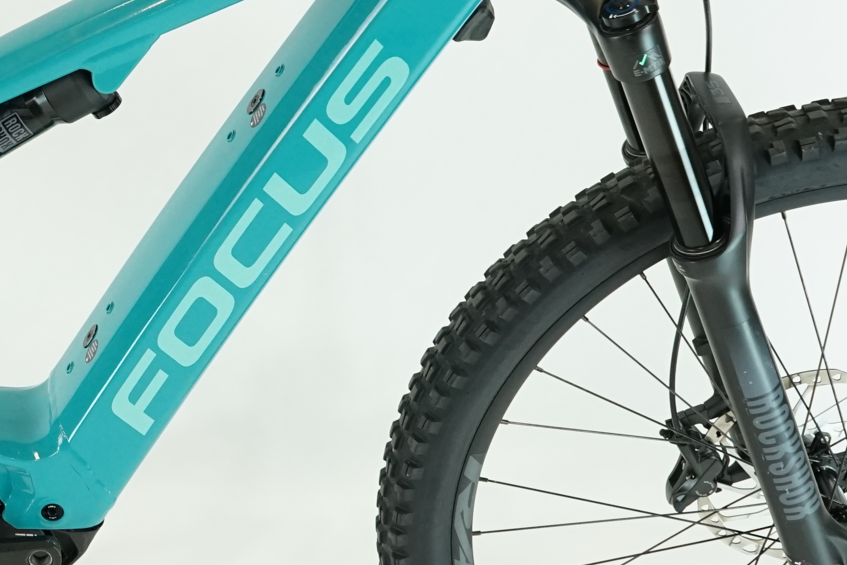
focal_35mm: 87
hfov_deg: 22.7
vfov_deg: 15.6
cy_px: 159
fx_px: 2047
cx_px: 58
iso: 1600
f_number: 5.6
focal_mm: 29
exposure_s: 1/200
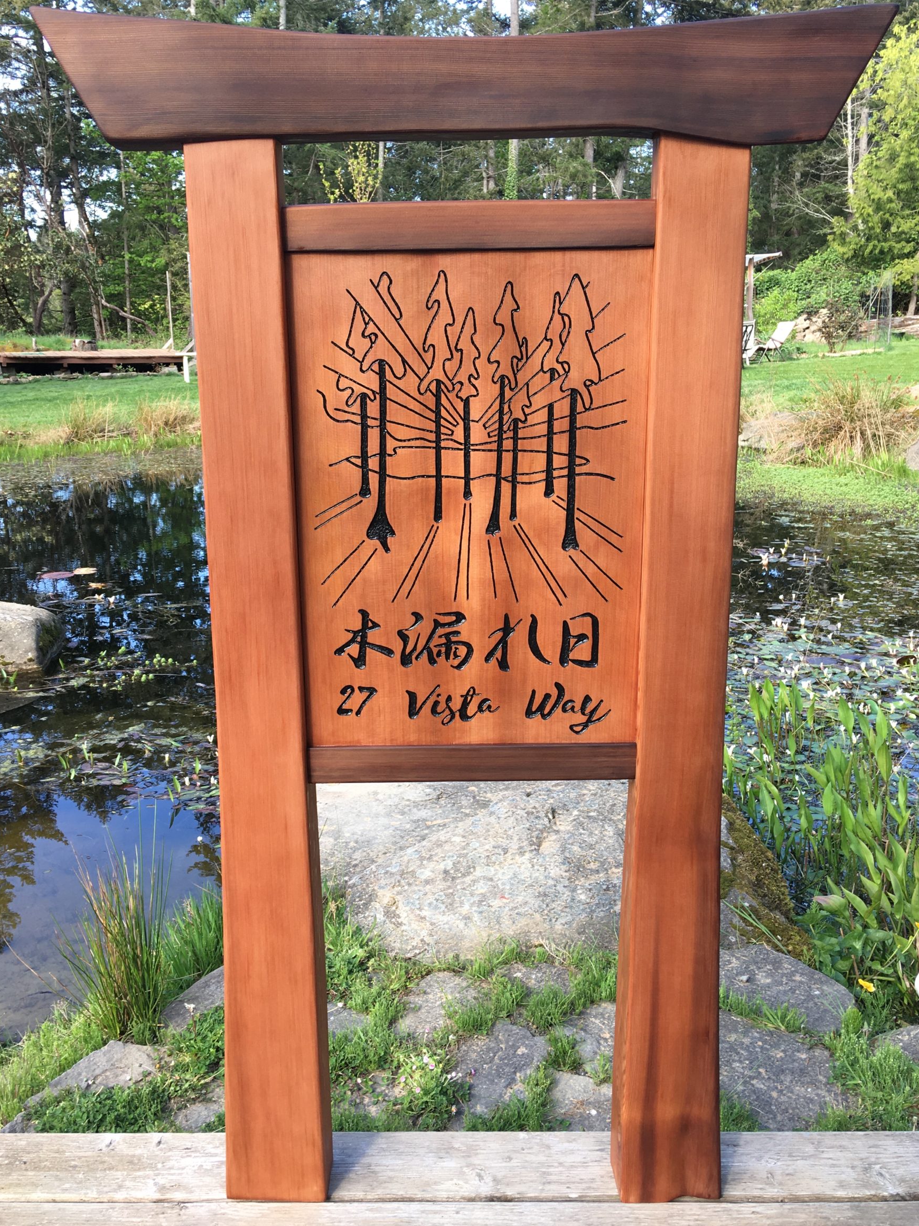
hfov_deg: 44.2
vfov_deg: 56.8
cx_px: 463
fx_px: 1133
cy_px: 608
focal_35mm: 32
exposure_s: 1/142
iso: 25
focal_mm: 4.15
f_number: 2.2
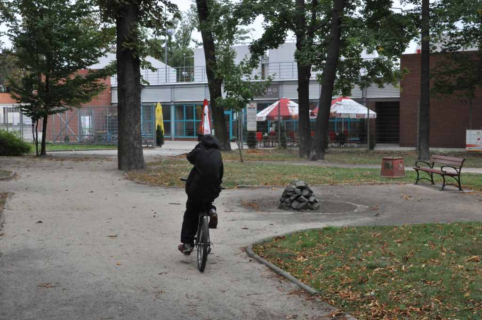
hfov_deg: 37.9
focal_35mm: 52
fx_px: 702
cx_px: 241
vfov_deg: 25.7
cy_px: 160
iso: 2000
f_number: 14
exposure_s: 1/800
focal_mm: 35
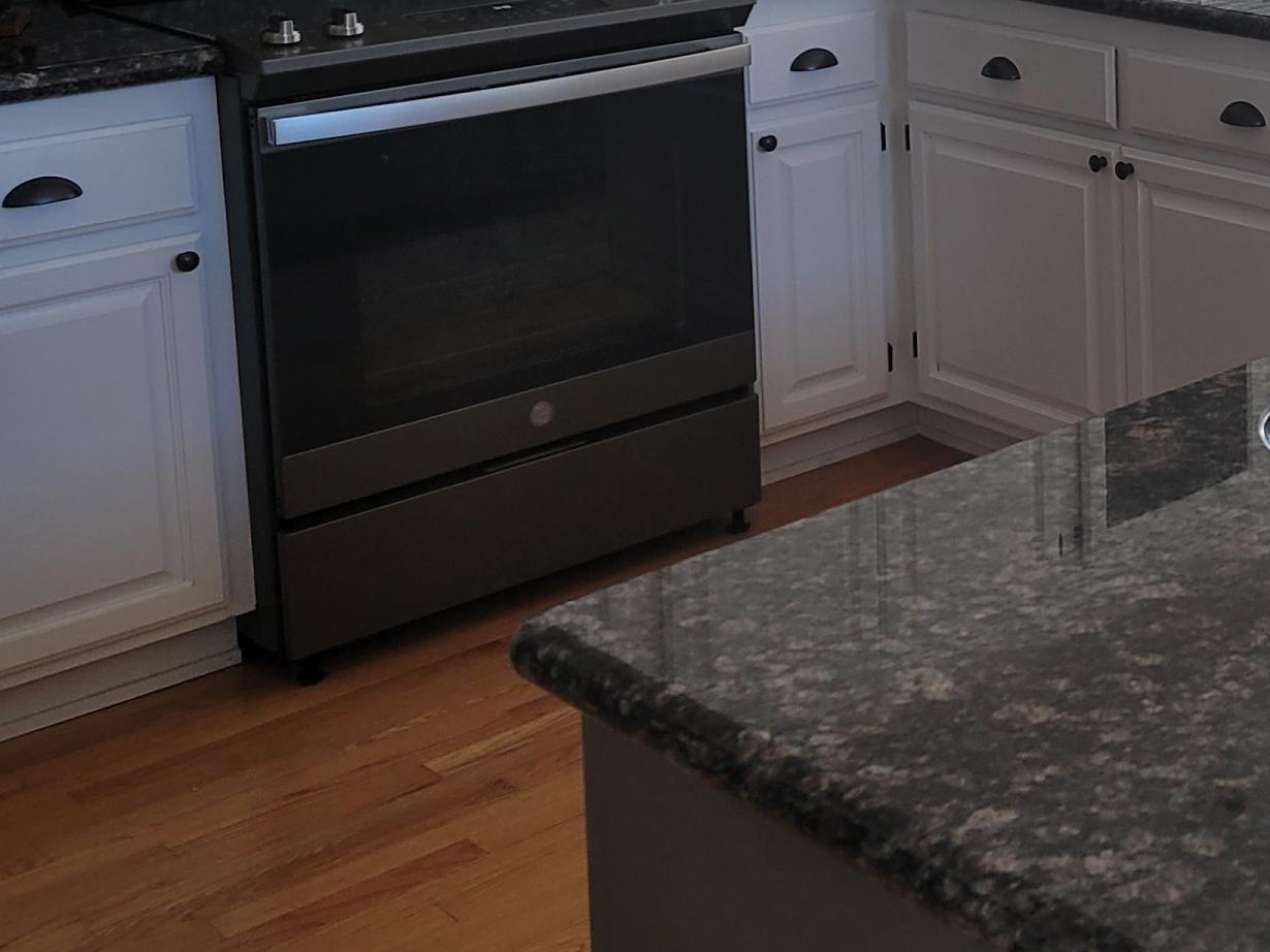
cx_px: 1474
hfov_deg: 28.2
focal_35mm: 61
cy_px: -37
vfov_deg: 22.9
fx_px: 2238
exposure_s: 1/100
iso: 80
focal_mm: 7
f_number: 1.8
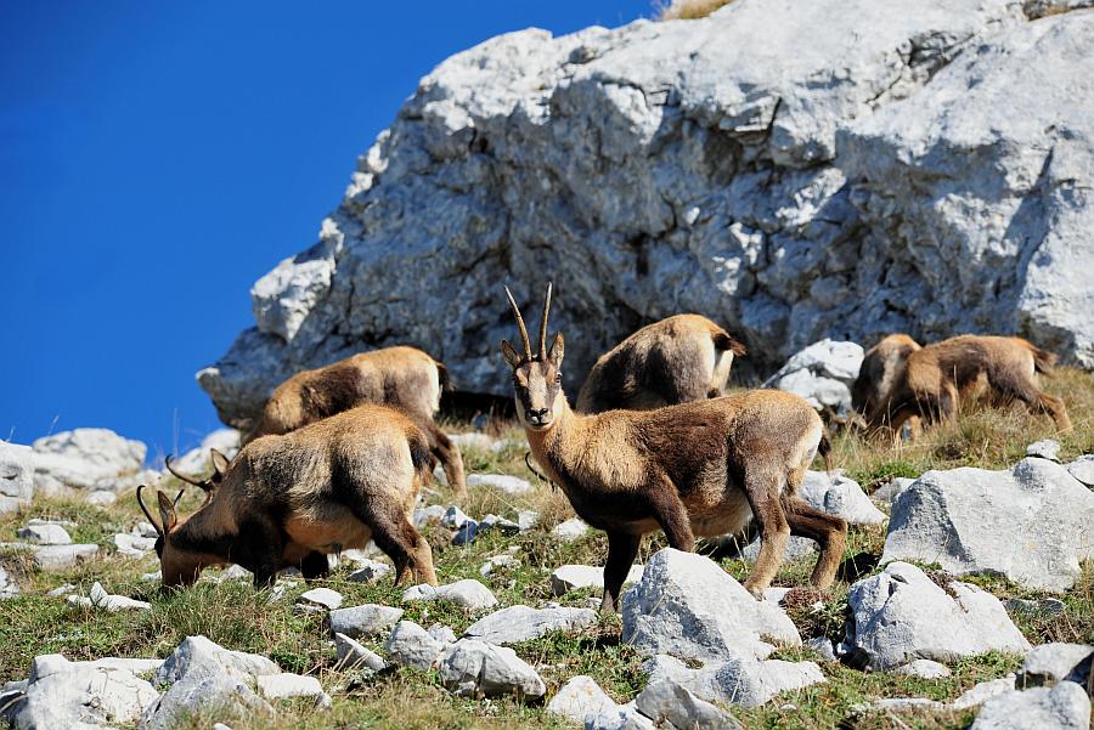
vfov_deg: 5.1
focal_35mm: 270
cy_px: 365
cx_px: 547
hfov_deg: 7.6
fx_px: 8209
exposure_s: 1/400
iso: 400
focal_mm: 270
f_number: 10
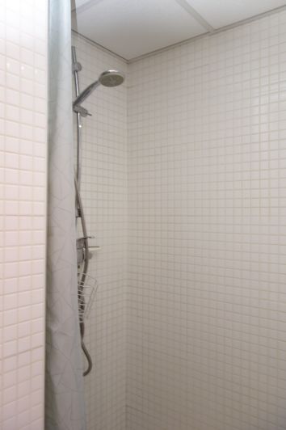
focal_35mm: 28
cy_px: 215
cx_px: 143
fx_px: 334
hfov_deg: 46.3
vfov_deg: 65.5
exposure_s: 1/30
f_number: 1.8
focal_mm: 10.4
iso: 200
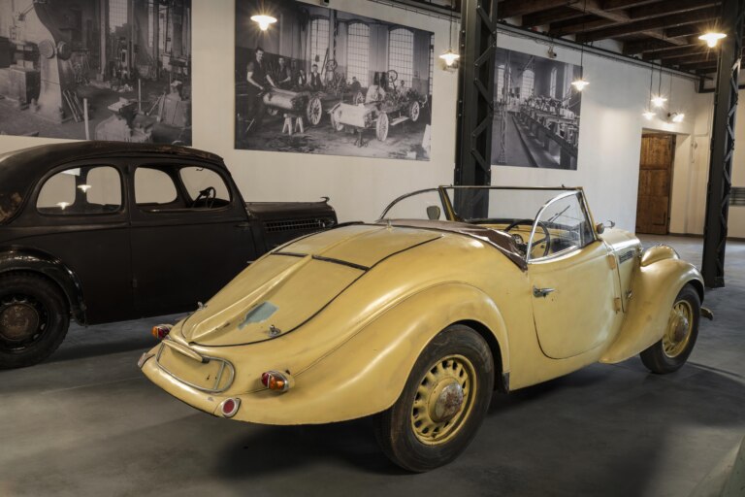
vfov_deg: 41.7
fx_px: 652
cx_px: 372
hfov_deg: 59.5
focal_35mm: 32
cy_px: 248
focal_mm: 31.5
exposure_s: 3
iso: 100
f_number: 11
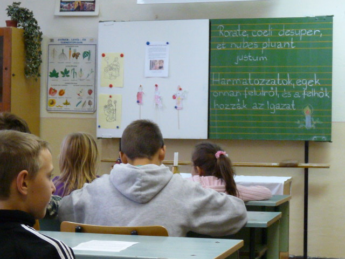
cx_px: 172
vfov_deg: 16.1
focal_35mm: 92
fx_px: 917
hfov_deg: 21.3
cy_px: 130
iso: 400
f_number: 3.2
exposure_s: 1/25
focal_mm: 9.2
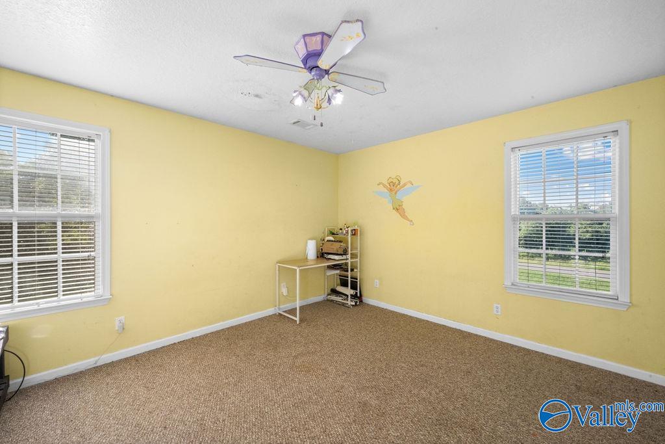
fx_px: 259
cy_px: 222
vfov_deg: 81.2
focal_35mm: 14
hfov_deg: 104.2
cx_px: 332
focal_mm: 14
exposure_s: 1/25
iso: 2000
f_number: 16
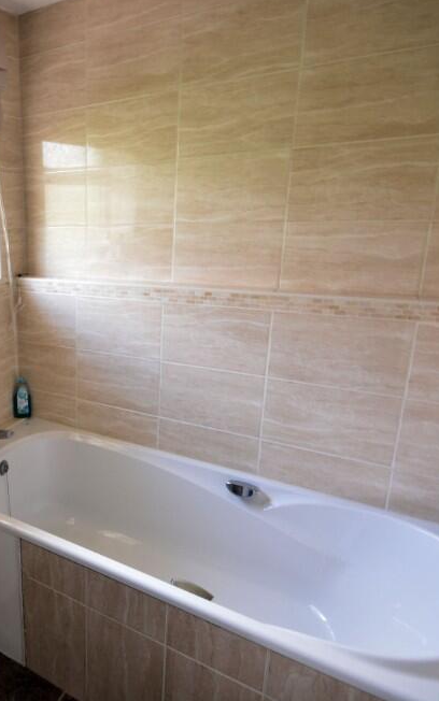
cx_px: 23
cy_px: 337
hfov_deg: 45.0
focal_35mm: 24
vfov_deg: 74.7
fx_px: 459
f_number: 8
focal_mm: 10
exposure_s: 1/13
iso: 400
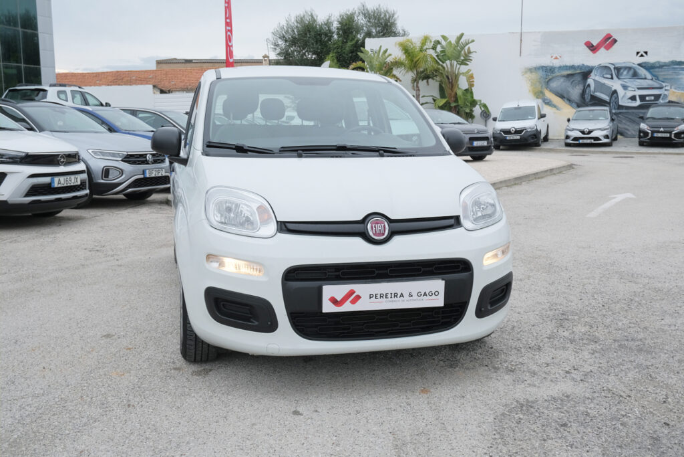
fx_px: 684
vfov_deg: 36.9
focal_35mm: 36
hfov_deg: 53.1
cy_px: 228
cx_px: 342
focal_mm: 24.2
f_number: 9
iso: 400
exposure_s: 1/160
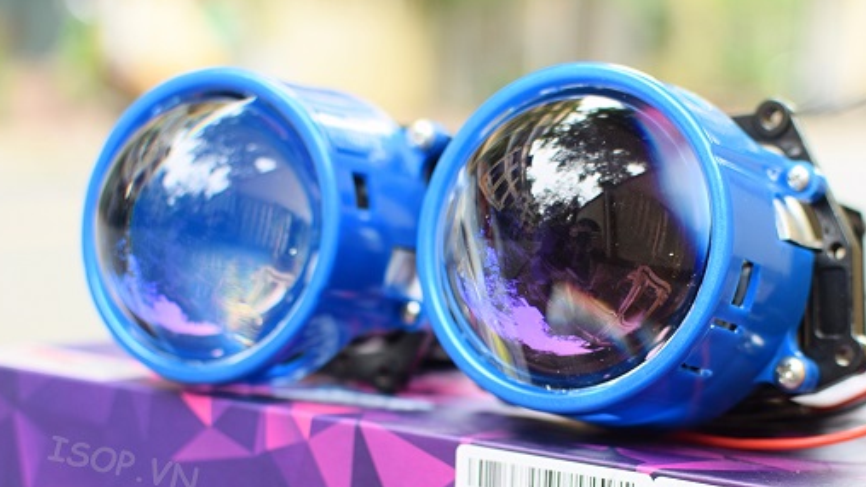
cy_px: 378
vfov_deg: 15.9
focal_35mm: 76
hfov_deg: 27.9
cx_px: 518
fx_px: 1739
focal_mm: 35
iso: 200
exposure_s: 1/50
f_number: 2.8
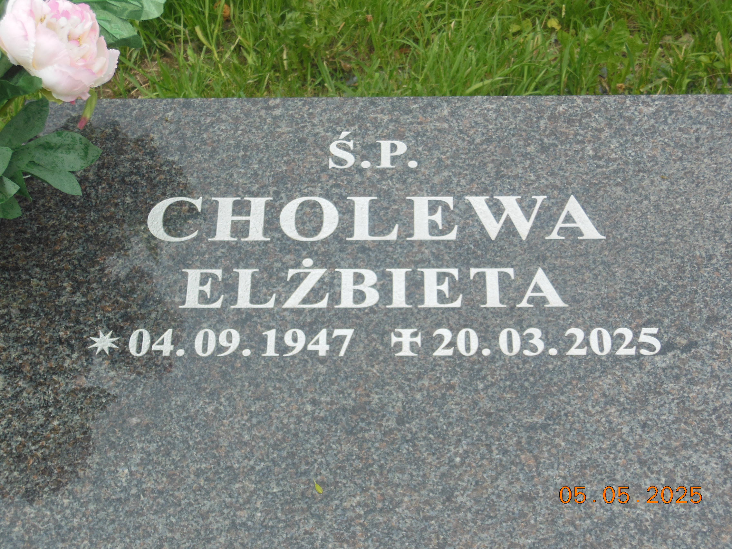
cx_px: 366
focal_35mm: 66
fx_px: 1396
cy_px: 274
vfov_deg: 22.3
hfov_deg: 29.4
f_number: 4.3
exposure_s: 1/640
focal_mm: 11.7
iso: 125
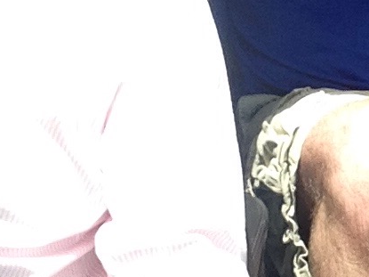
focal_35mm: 108
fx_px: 1151
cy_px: 68
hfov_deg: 17.8
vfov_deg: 13.7
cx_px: 373
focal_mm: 2.18
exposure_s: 1/60
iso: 32
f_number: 2.4
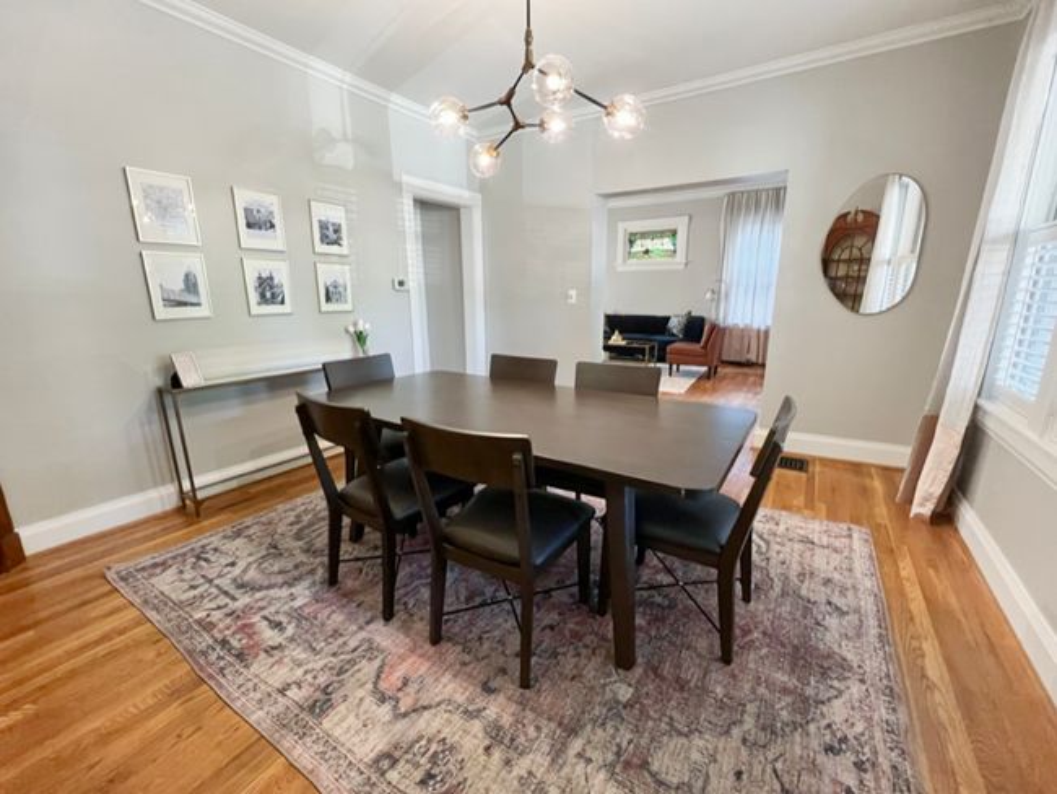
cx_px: 528
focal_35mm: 13
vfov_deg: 90.0
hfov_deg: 106.2
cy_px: 397
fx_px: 397
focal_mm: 1.57
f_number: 1.8
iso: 640
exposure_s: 1/60
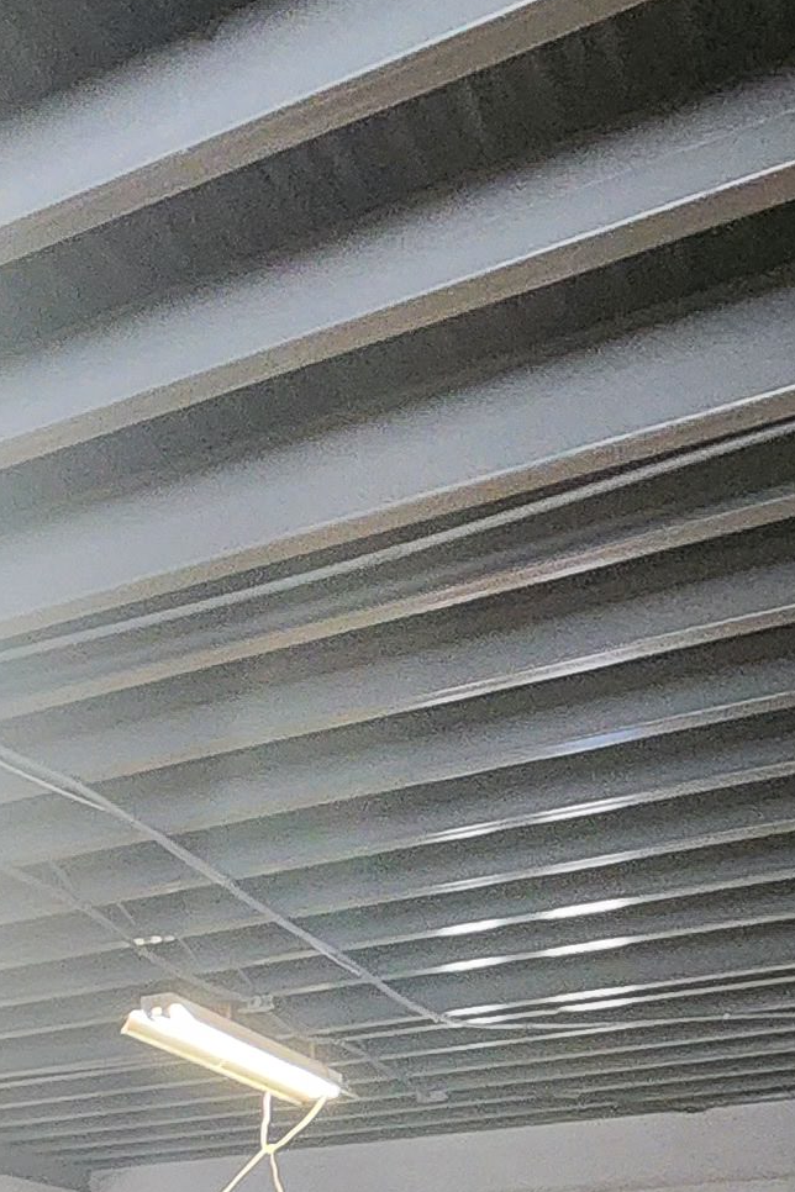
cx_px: -1113
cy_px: 1428
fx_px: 1855
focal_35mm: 56
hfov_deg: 14.8
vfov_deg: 30.4
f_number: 2.2
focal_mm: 2.2
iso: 400
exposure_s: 1/40
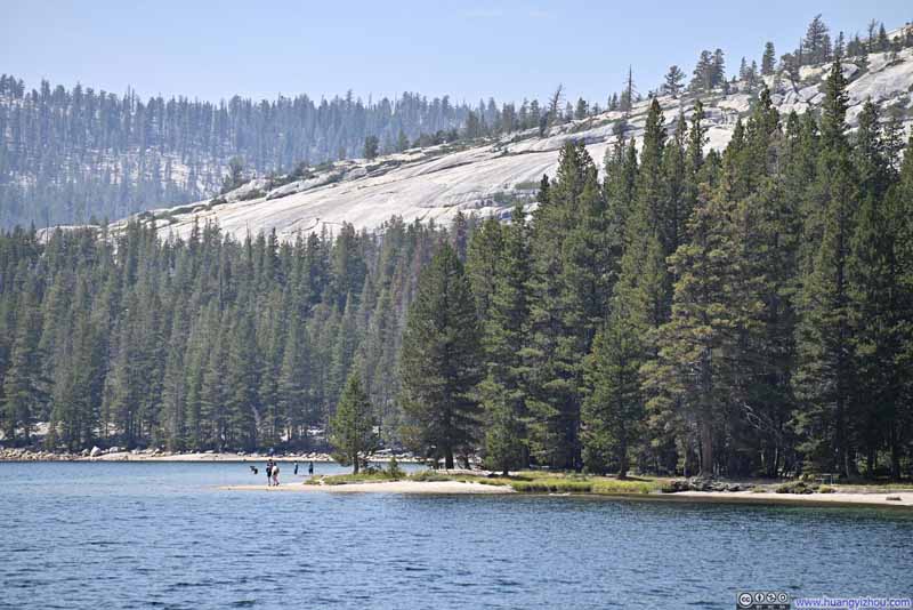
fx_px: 3805
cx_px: 456
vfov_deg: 9.2
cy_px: 305
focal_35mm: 150
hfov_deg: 13.7
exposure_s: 1/800
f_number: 4.5
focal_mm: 150
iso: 100
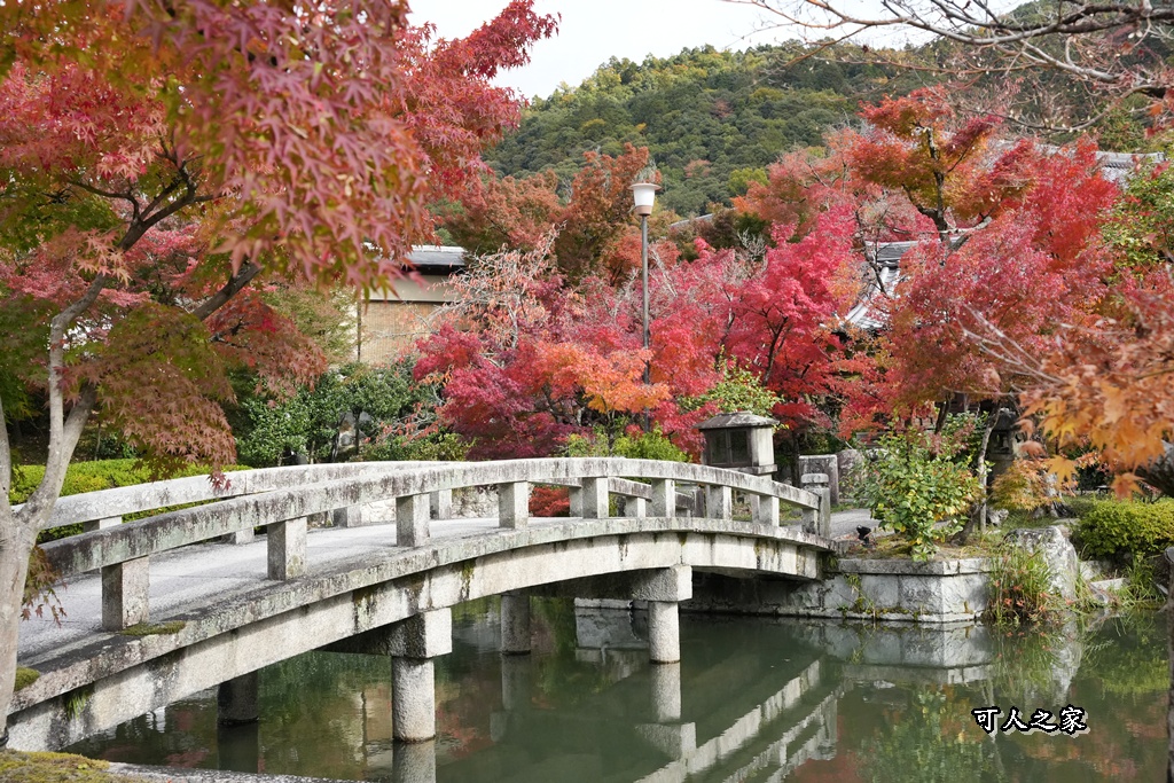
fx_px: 1409
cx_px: 587
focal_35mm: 43
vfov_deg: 31.1
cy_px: 392
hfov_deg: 45.2
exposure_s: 1/2500
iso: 3200
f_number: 9
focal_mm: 43.2
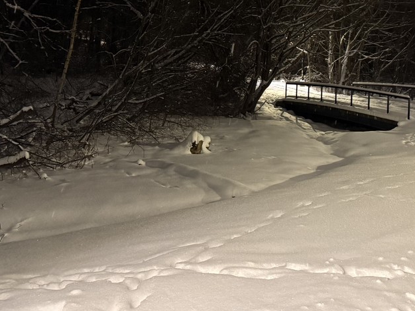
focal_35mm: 46
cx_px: 238
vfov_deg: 31.0
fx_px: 552
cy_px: 75
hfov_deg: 41.1
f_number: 1.78
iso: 1000
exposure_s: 1/33
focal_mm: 6.76
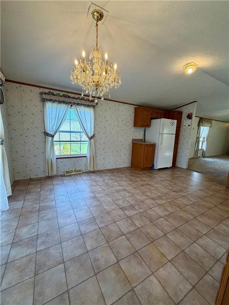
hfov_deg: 85.7
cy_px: 152
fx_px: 123
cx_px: 114
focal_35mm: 14
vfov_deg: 102.1
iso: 125
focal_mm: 2.22
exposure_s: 1/120
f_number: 2.2
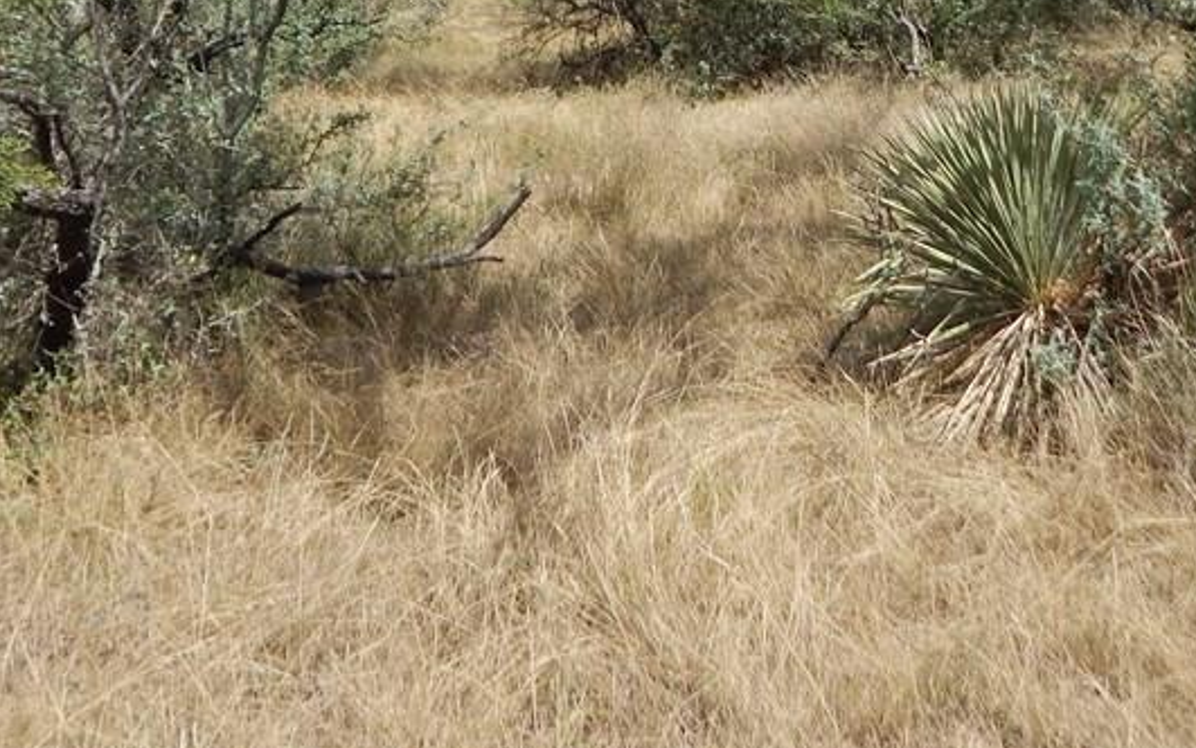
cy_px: -83
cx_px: 716
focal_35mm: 47
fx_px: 1532
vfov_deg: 25.4
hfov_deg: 42.4
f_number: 6
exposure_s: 1/400
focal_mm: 4
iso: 125
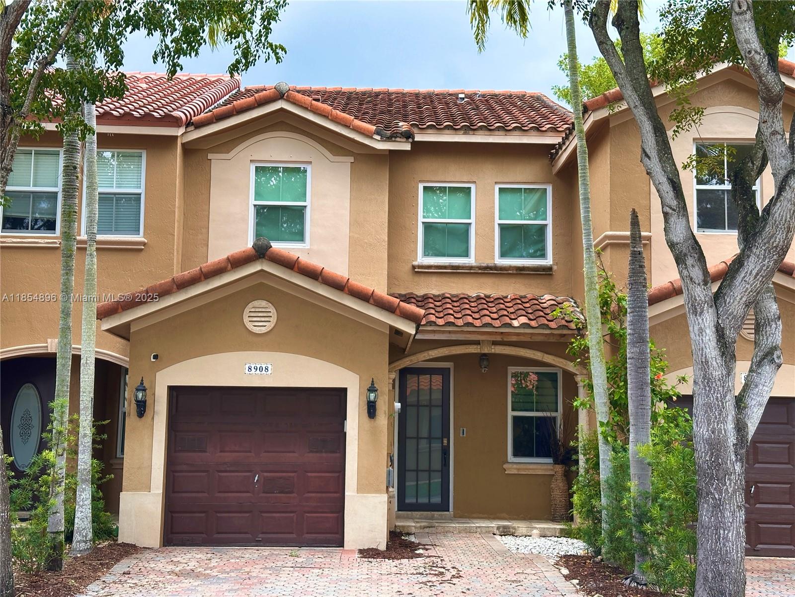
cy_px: 298
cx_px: 398
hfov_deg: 39.7
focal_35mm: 48
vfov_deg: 30.3
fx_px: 1102
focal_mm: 6.86
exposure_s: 1/654
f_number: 1.78
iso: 64
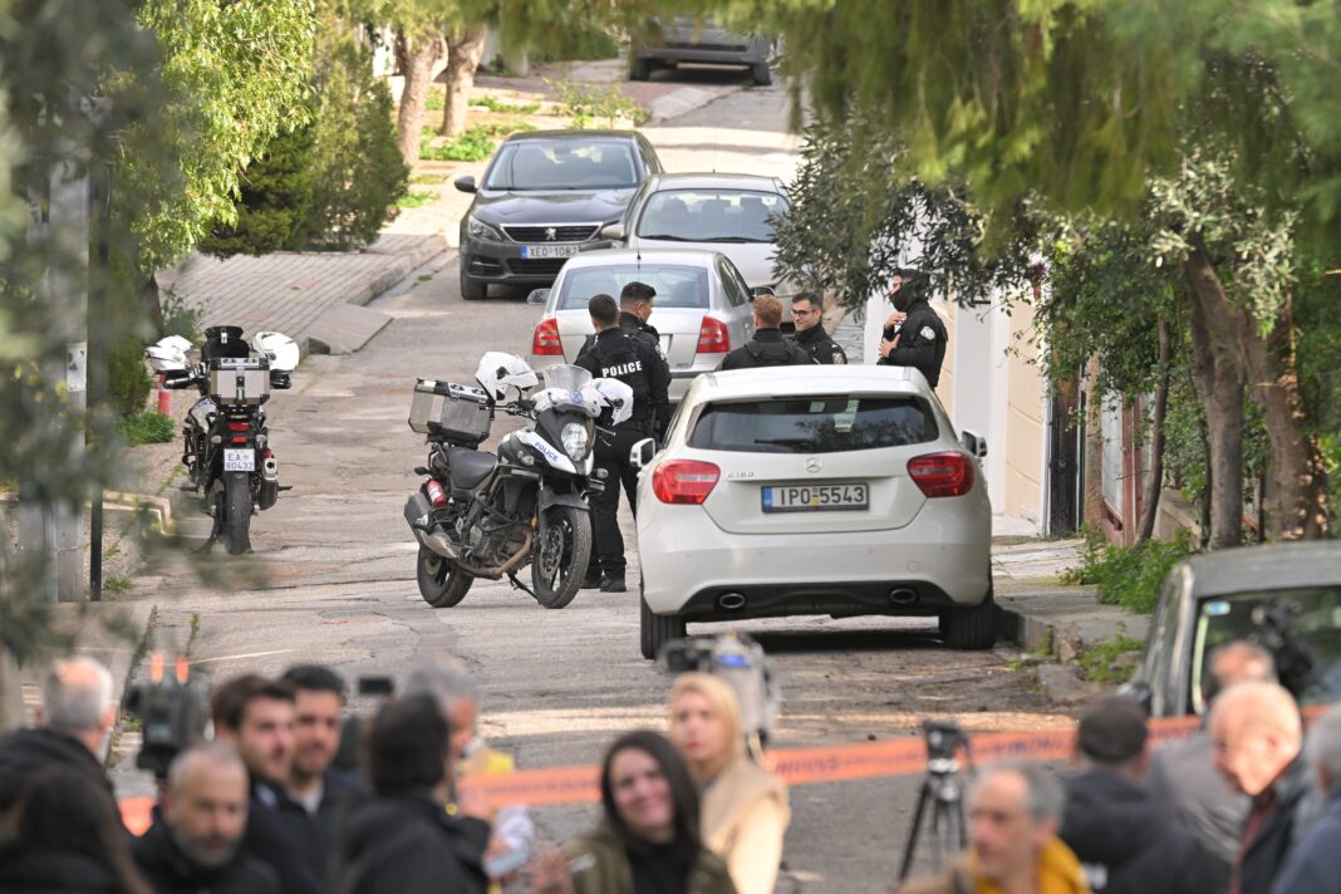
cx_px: 670
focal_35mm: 320
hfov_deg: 6.4
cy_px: 447
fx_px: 11919
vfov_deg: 4.3
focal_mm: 320
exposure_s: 1/640
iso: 560
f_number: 6.3
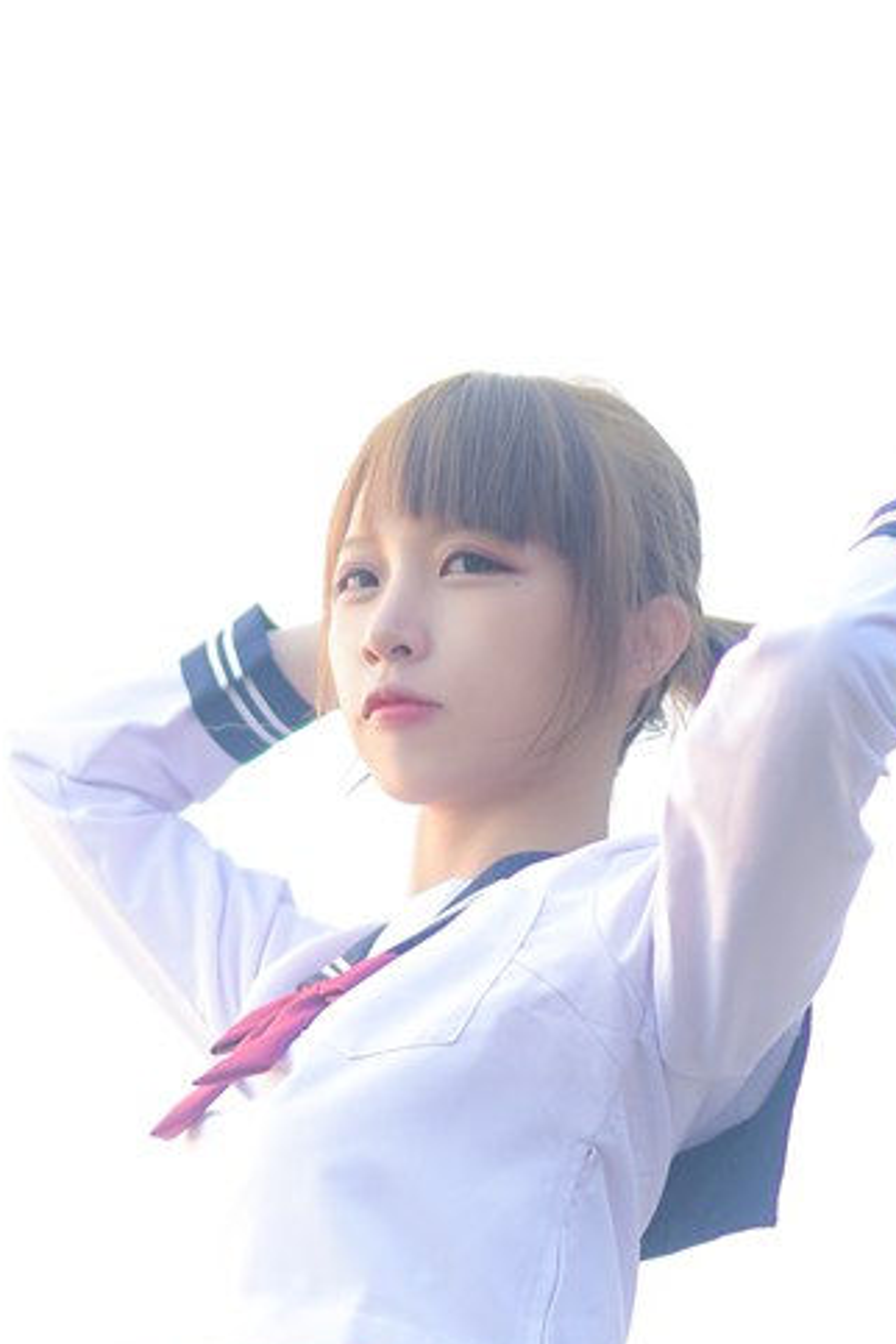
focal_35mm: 186
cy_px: 1745
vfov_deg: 10.8
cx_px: 337
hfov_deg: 7.4
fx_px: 6943
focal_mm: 50
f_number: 1.4
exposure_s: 1/800
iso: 100
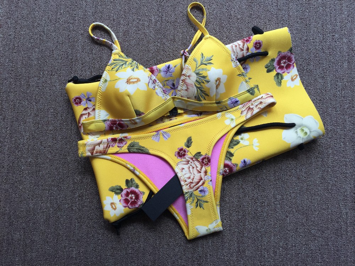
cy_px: 133
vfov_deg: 48.2
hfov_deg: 61.7
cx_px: 178
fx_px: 297
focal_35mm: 29
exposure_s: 1/121
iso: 32
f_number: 2.2
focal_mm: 4.15
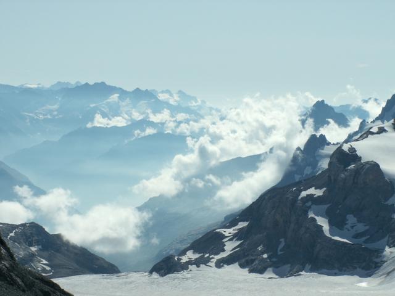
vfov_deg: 13.5
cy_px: 148
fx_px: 1255
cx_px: 198
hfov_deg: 17.9
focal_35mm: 110
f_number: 8
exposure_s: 1/400
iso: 50
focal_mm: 17.96
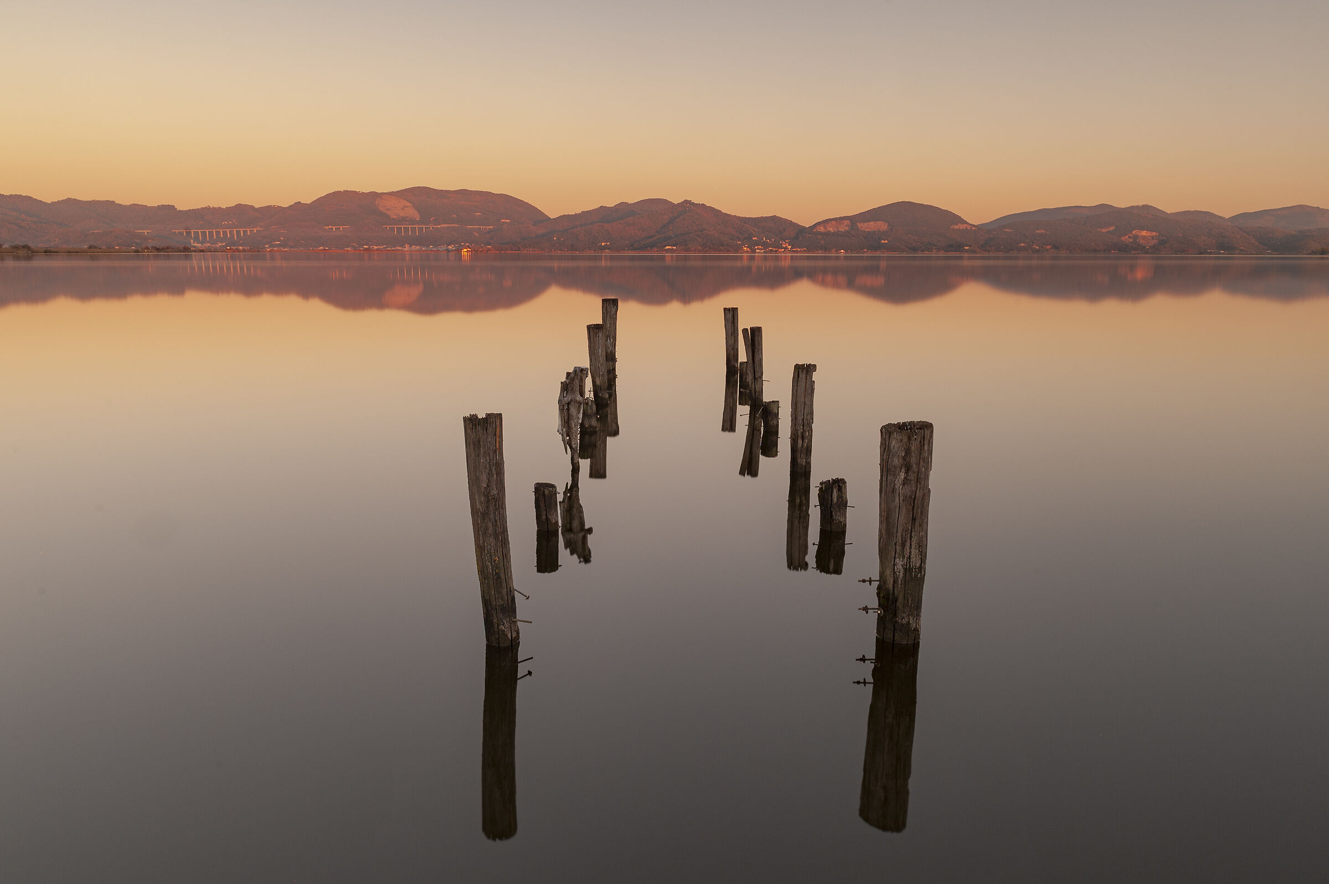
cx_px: 664
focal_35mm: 24
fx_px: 885
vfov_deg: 53.1
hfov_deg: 73.8
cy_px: 442
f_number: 11
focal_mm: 24
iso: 200
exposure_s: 261
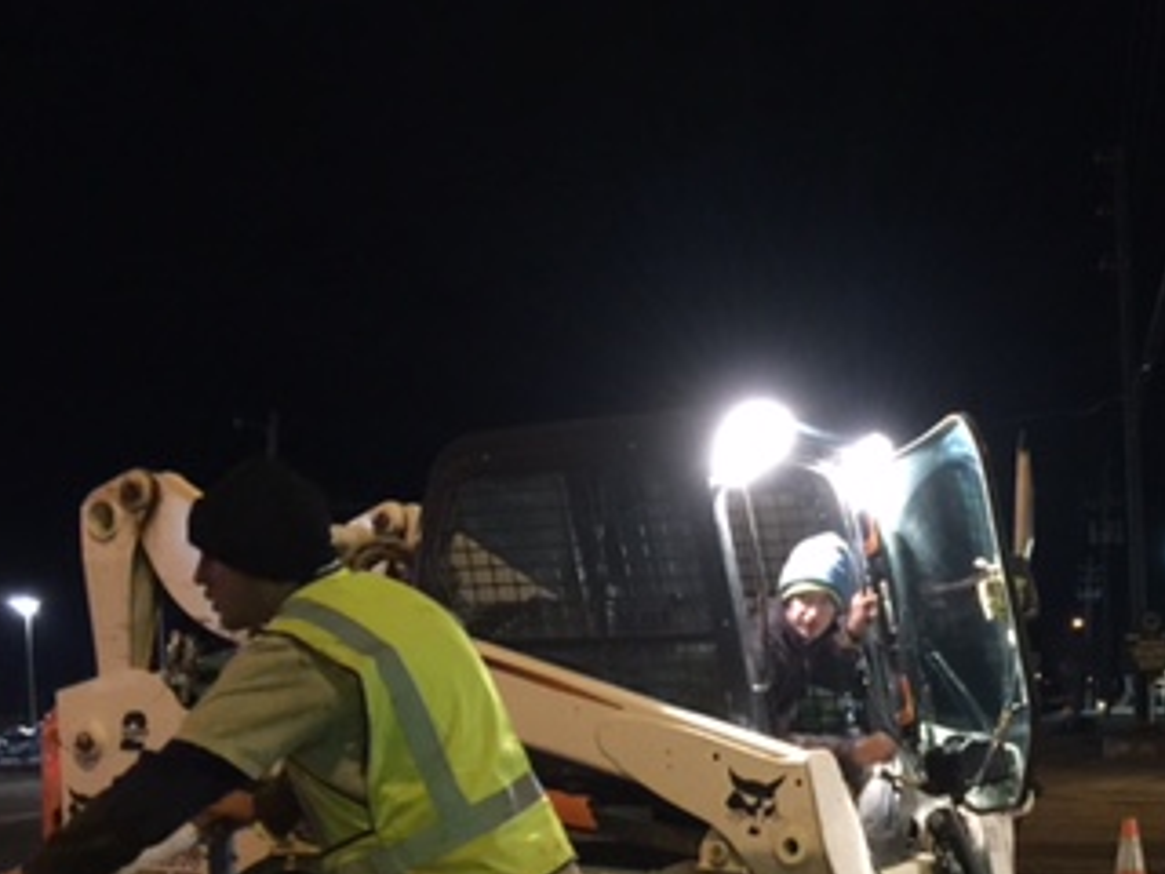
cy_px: 798
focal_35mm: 58
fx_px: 1952
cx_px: 874
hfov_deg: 32.6
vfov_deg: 24.5
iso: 125
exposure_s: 1/4
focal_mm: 4.15
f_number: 2.2
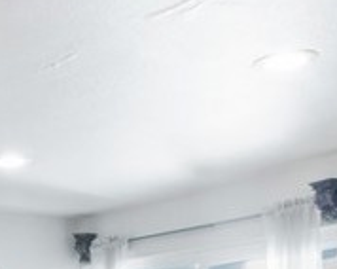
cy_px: 350
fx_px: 807
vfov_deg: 17.7
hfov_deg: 19.9
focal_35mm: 81
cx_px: -189
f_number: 9
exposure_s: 1/13
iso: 800
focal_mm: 10
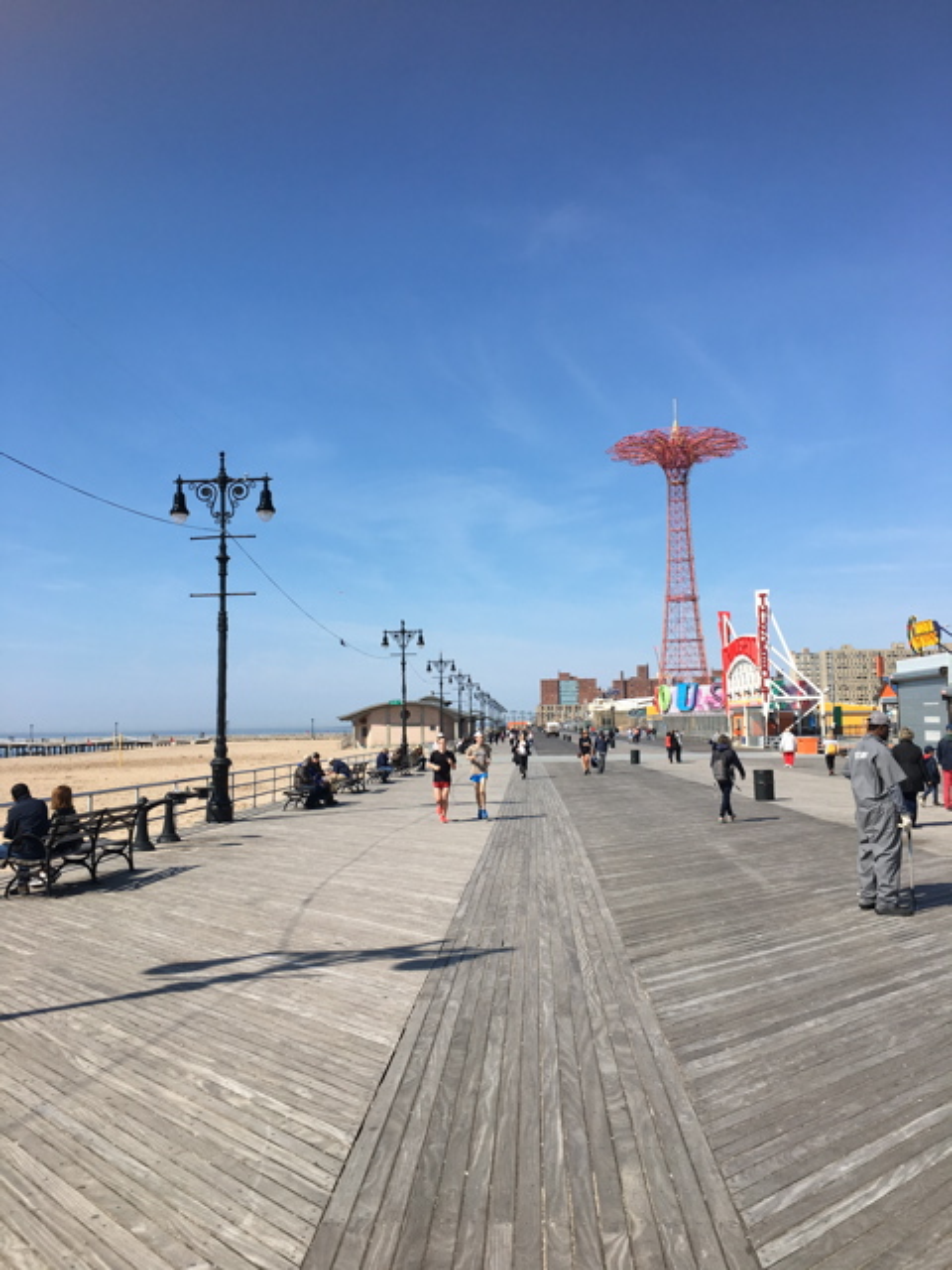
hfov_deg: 48.2
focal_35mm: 29
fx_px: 1063
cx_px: 476
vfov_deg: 61.7
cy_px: 635
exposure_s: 1/2262
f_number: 2.2
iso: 25
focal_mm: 4.15
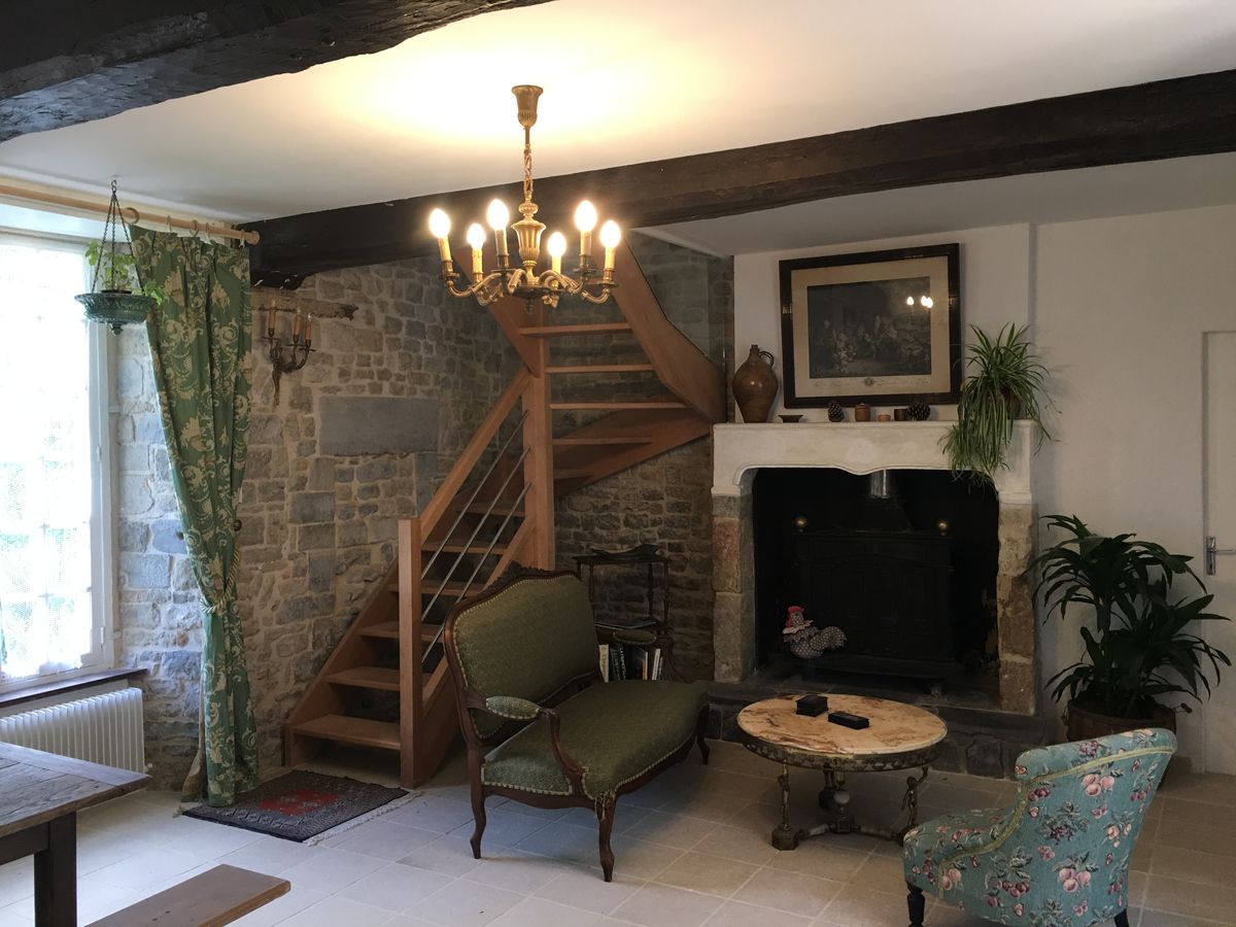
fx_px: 1035
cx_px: 618
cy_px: 464
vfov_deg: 48.2
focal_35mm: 29
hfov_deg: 61.7
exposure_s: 1/33
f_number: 2.2
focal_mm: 4.15
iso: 50
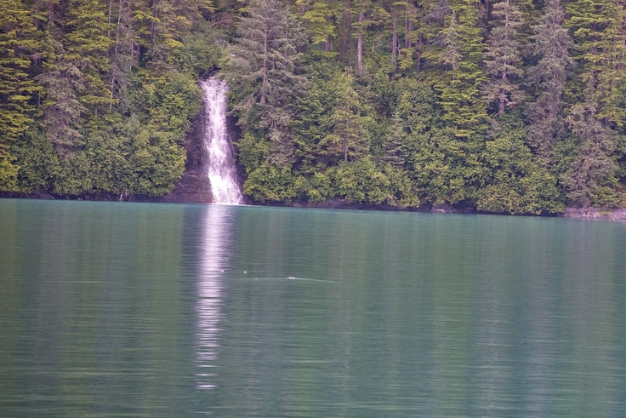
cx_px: 511
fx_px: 4991
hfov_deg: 7.2
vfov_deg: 4.8
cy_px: 150
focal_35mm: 287
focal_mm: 165
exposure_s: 1/400
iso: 800
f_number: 5
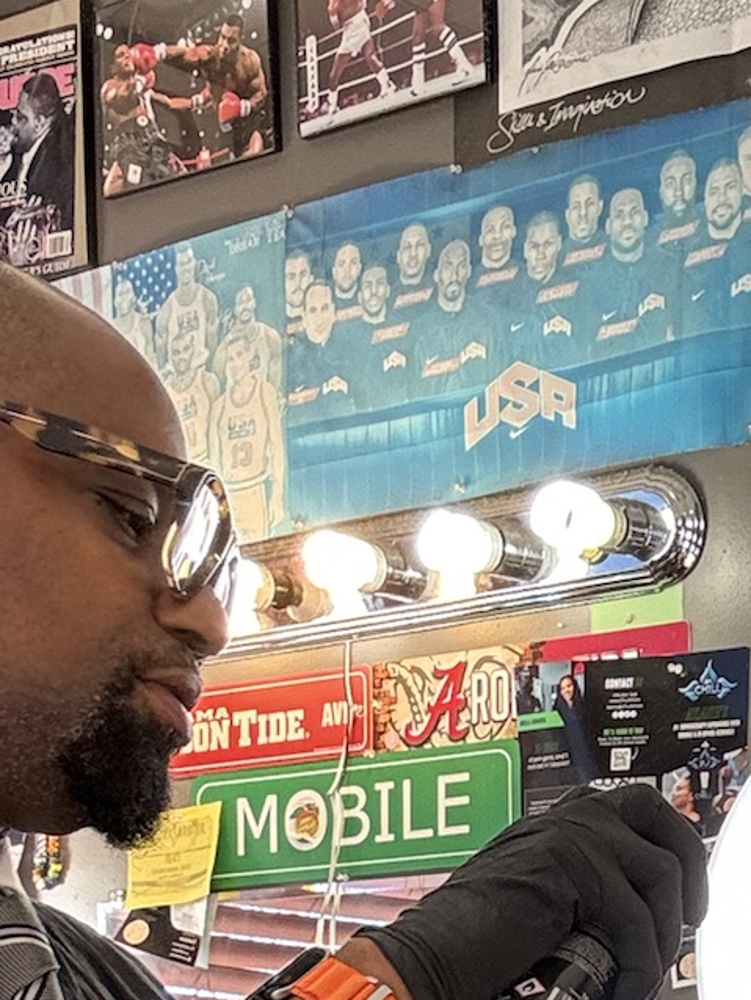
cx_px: 756
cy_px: 1174
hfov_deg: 15.4
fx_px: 2717
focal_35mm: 94
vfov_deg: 19.7
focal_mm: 2.69
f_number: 1.9
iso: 80
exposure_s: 1/120
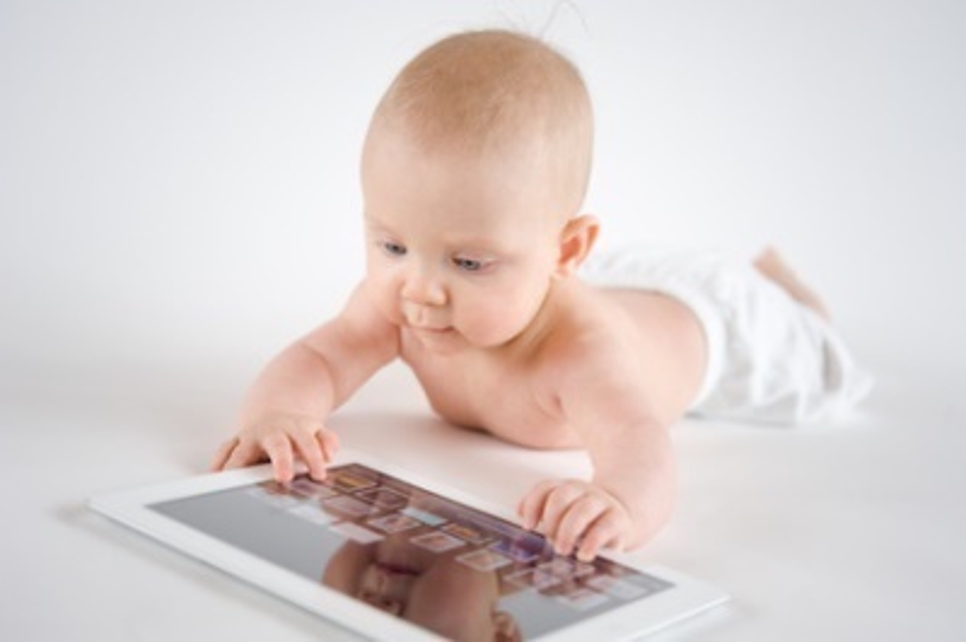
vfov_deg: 22.6
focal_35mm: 60
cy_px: 321
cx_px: 483
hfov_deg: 33.4
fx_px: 1609
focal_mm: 60
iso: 640
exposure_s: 1/80
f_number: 3.2
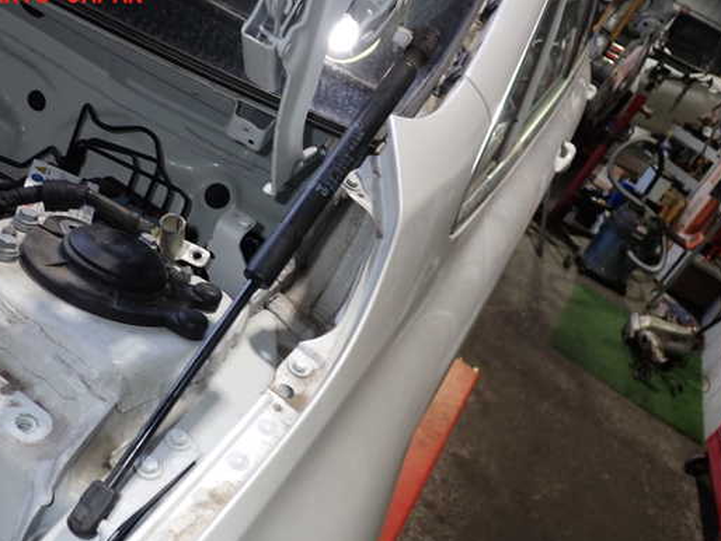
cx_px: 309
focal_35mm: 35
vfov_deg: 40.7
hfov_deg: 52.4
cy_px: 292
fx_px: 729
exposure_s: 1/30
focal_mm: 5.4
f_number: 2.3
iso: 200
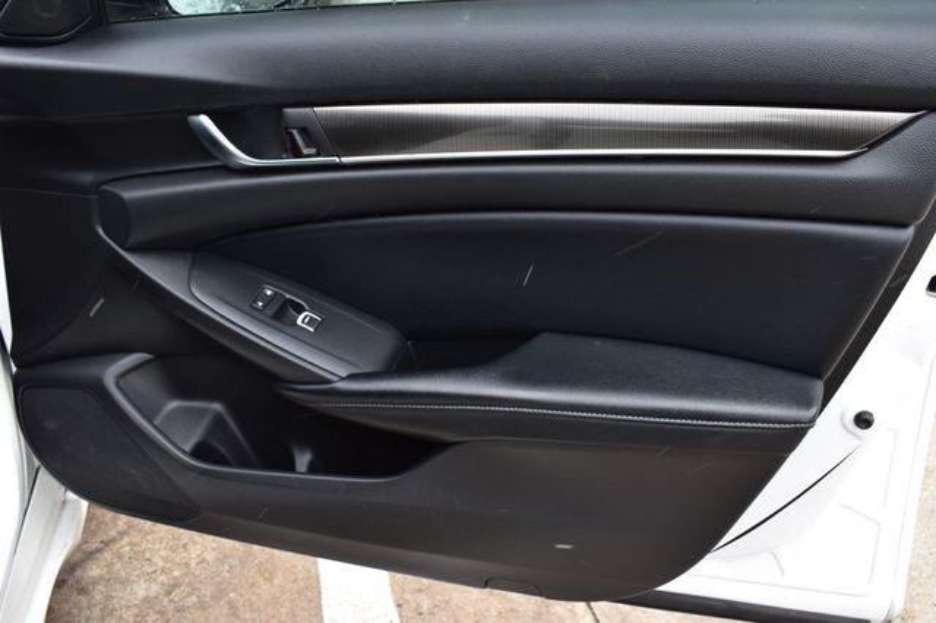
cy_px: 312
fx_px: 819
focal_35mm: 32
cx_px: 468
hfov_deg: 59.5
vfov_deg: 41.7
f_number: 7.1
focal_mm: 21
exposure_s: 1/30
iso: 400
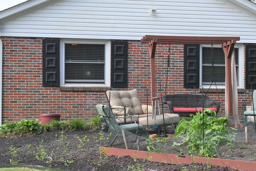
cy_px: 96
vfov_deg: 17.7
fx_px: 548
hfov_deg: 26.3
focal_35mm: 77
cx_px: 120
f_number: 5.6
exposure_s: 1/250
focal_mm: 37
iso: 100
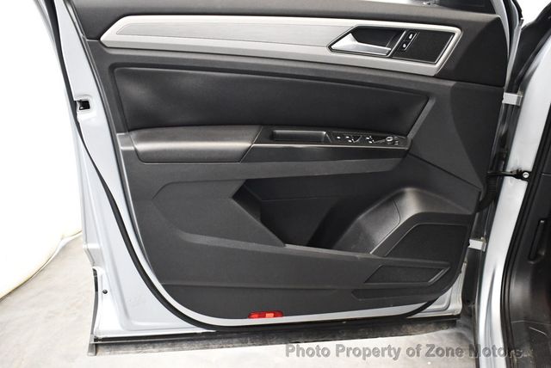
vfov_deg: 36.9
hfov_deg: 53.1
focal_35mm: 36
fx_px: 551
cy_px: 184
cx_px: 276
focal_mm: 18
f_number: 3.5
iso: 3200
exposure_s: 1/60
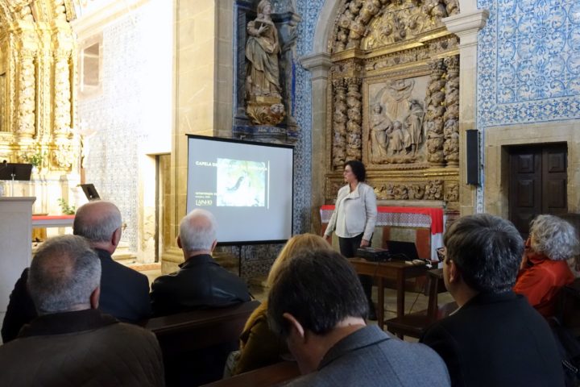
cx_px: 290
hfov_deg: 58.7
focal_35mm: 32
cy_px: 194
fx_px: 516
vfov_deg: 41.1
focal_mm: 11.56
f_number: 2.8
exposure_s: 1/40
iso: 2000
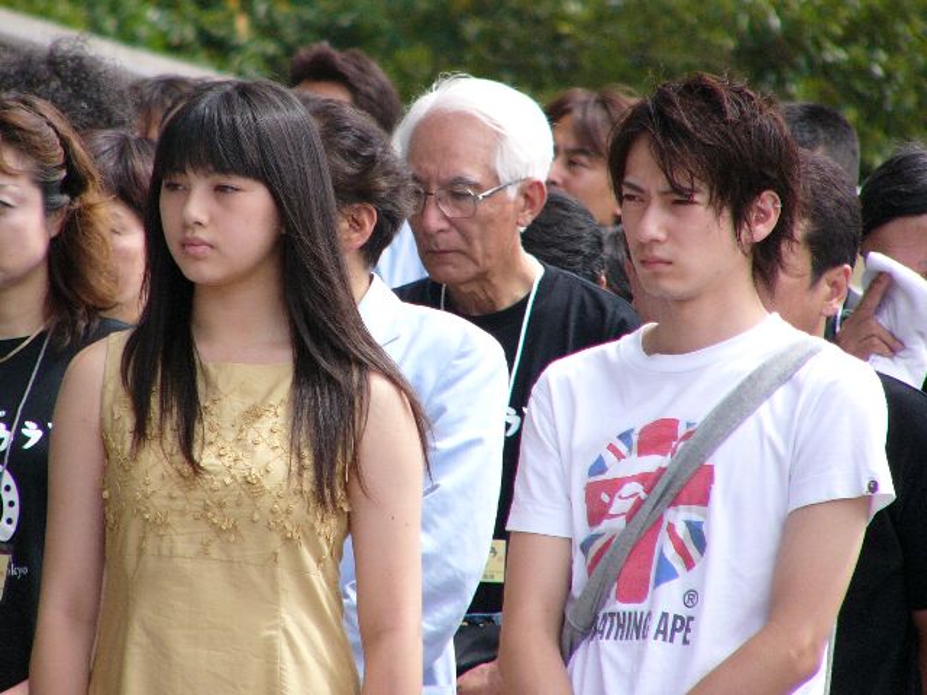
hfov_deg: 4.6
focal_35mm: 432
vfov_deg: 3.4
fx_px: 11569
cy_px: 348
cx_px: 464
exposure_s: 1/1000
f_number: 2.8
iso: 100
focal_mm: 72
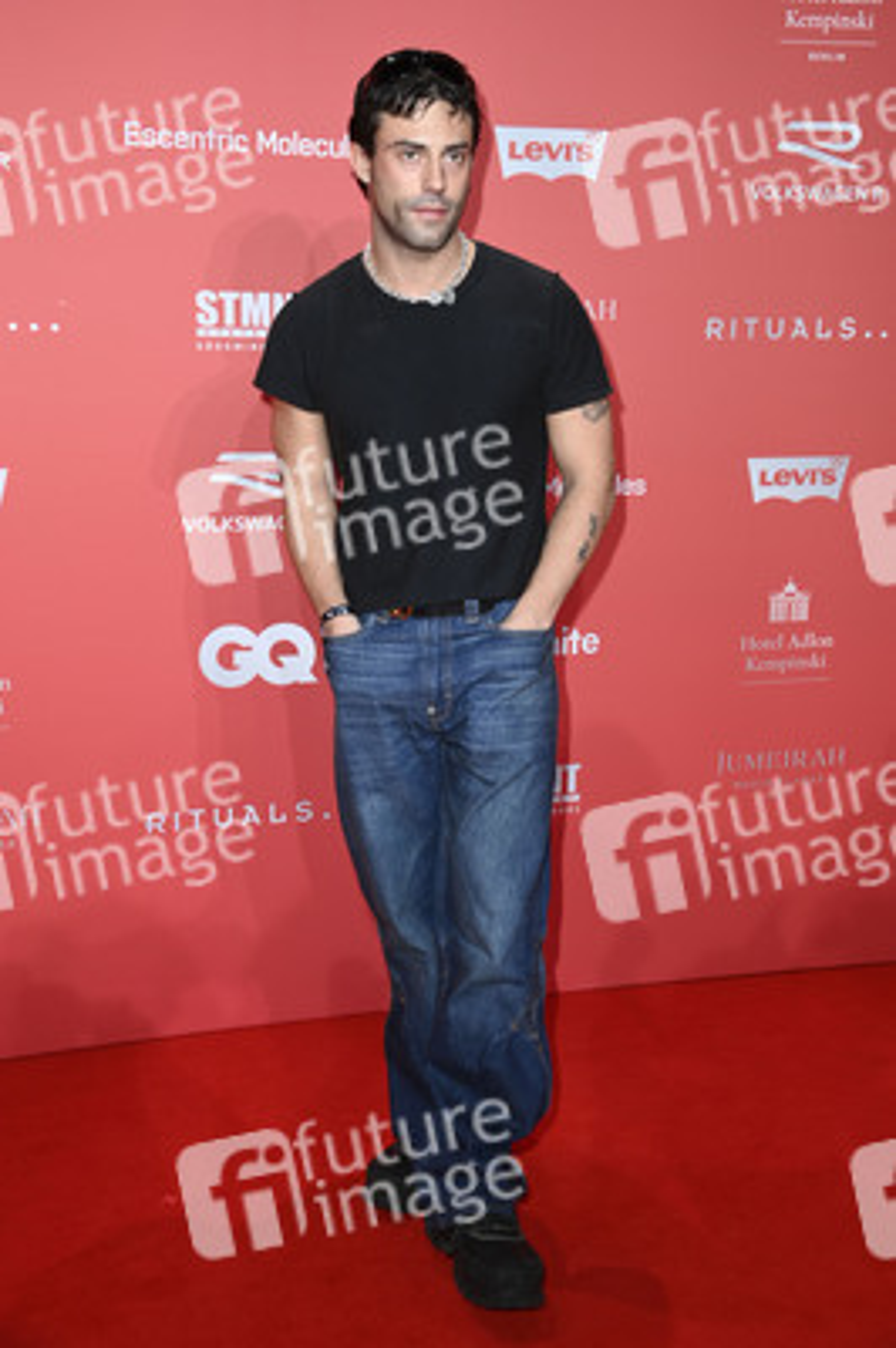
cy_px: 674
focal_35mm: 45
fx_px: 1683
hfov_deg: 29.8
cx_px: 448
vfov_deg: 43.6
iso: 800
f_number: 5
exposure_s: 1/250
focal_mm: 45
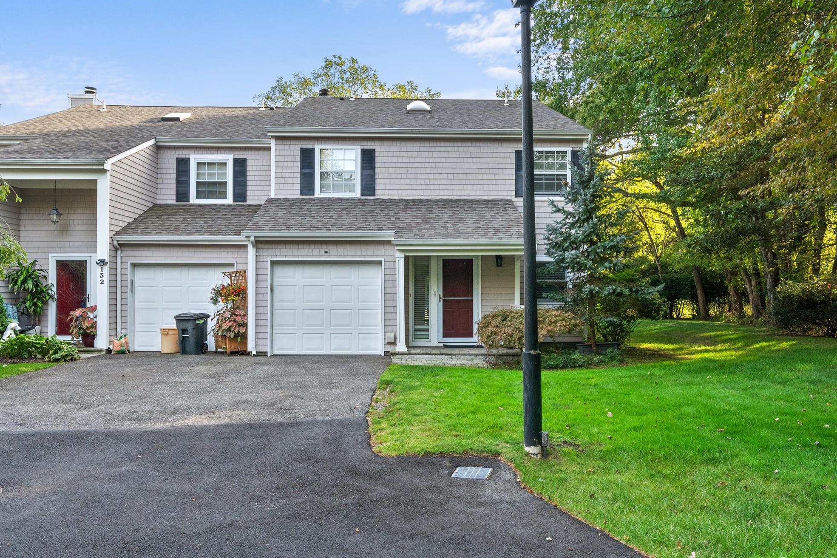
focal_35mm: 26
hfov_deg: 69.4
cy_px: 282
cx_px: 429
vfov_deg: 49.6
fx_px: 604
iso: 500
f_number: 9
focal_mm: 17
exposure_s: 1/60
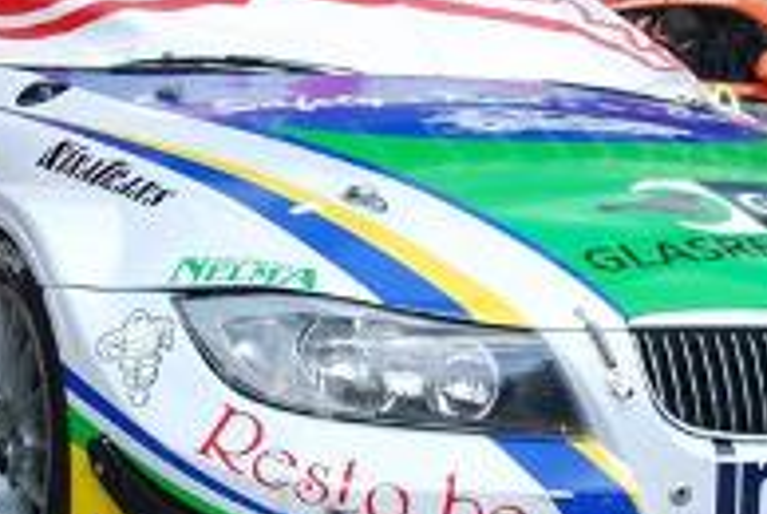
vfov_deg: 12.6
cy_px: 223
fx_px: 2326
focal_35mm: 109
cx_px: 415
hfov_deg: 18.7
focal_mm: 22
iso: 100
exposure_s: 1/200
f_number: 7.1
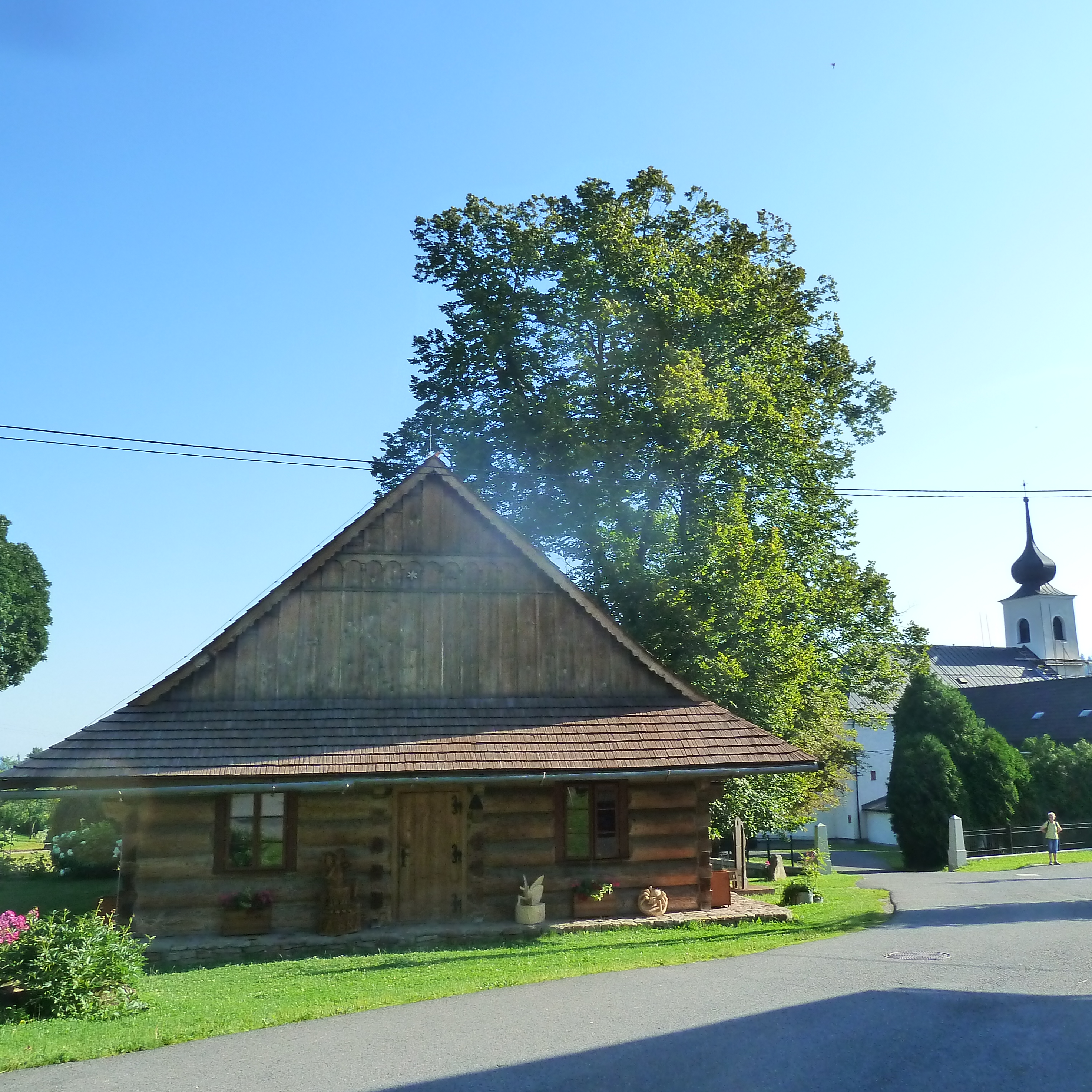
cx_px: 616
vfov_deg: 54.0
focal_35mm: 30
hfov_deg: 53.9
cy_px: 548
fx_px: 1071
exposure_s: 1/320
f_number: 4
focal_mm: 4.1
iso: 200
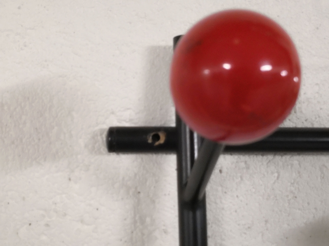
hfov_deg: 42.1
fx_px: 428
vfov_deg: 32.2
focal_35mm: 45
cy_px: 123
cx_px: 164
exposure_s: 1/33.3
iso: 200
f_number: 1.6
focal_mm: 3.95
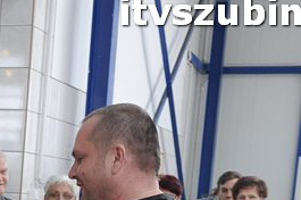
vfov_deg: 12.3
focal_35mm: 106
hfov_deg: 17.9
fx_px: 885
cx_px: -107
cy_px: 298
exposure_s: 1/80
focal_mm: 22
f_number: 5
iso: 800
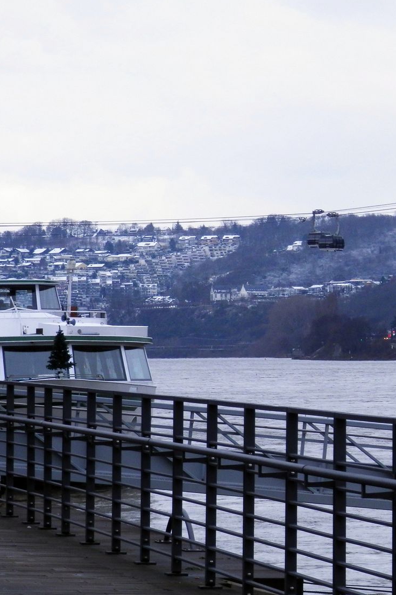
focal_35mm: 232
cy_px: 292
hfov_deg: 5.9
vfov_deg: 8.9
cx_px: 358
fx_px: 3830
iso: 125
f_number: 5.5
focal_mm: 27.5
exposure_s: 1/160
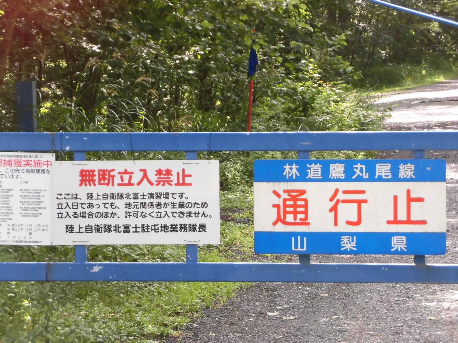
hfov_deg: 14.2
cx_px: 229
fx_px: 1839
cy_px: 172
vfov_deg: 10.7
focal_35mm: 139
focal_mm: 24.81
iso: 320
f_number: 5.2
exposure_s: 1/160
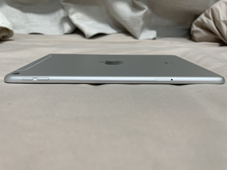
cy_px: 85
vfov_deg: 53.1
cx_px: 114
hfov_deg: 67.3
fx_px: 171
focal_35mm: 26
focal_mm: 4.2
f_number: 1.6
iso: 125
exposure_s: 1/100
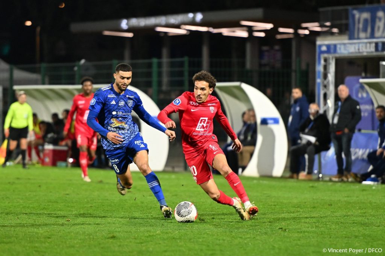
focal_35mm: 300
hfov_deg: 6.9
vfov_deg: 4.6
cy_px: 128
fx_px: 3207
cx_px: 192
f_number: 2.8
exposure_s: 1/1000
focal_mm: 200
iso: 3200
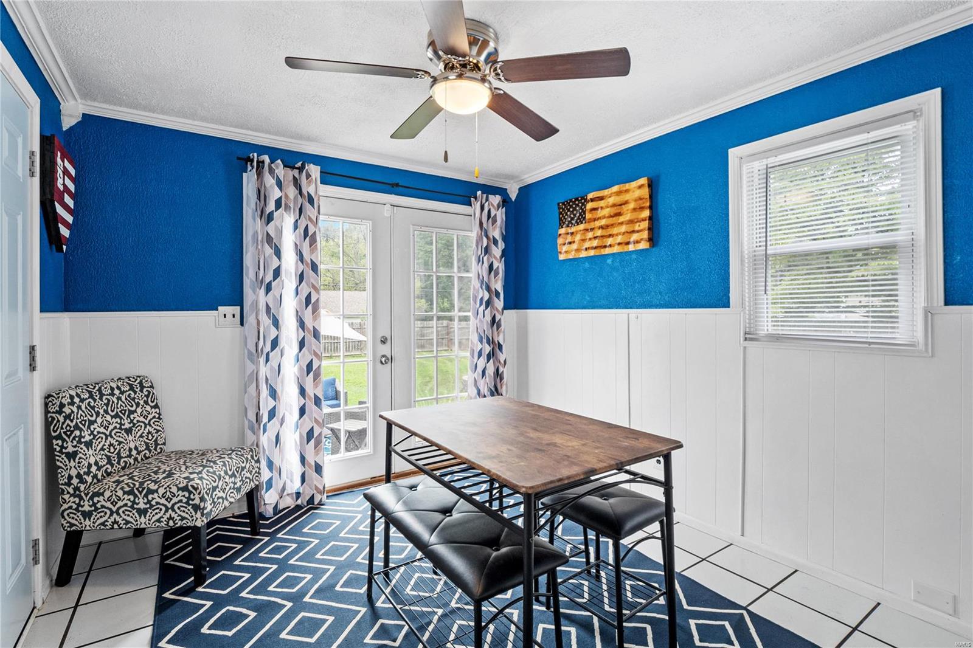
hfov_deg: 96.7
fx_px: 432
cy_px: 324
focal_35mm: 16
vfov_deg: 73.7
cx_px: 486
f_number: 7.1
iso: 400
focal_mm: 8
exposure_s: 1/13
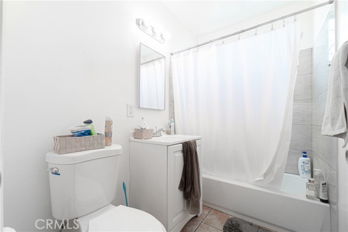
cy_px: 116
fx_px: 145
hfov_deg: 100.4
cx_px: 174
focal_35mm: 15
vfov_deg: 77.3
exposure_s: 1/6
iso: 320
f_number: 7.1
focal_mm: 10
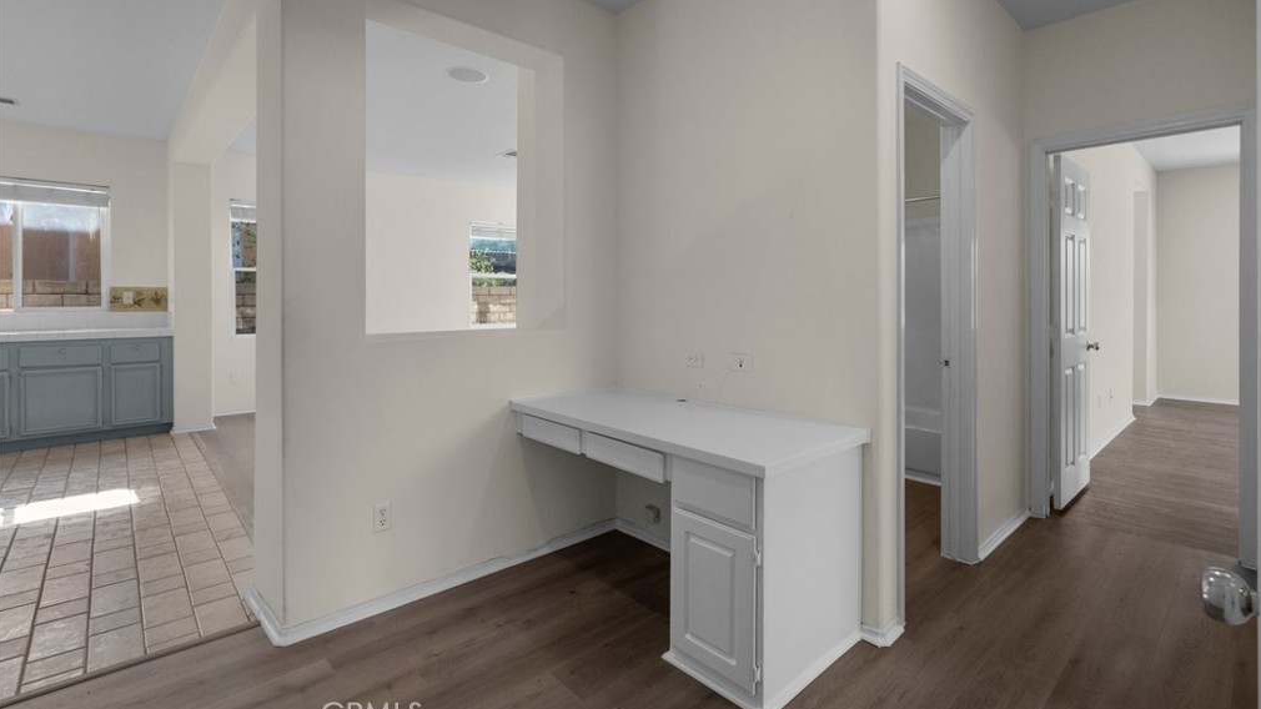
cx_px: 635
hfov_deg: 95.9
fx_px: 568
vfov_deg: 63.6
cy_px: 305
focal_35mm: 17
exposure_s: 1/15
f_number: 8
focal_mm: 16
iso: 2000
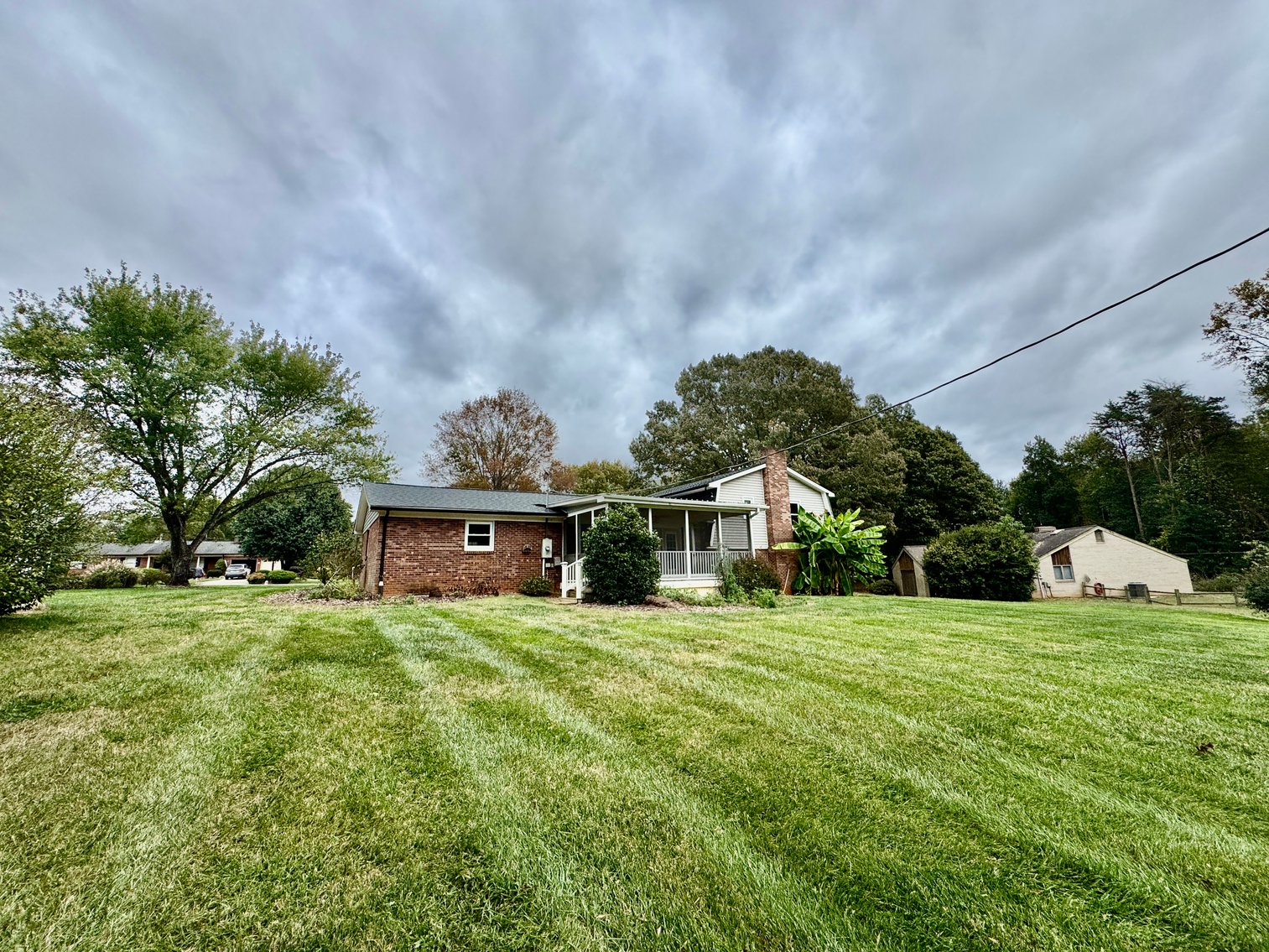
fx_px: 513
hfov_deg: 102.1
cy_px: 476
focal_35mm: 14
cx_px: 634
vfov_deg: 85.7
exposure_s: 1/1976
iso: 50
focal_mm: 2.22
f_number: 2.2
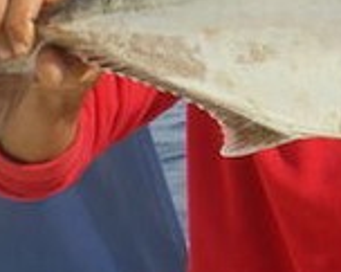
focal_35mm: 146
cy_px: -27
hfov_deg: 12.6
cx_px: 503
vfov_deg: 10.4
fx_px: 1471
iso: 50
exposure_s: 1/320
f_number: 4.6
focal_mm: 6.3
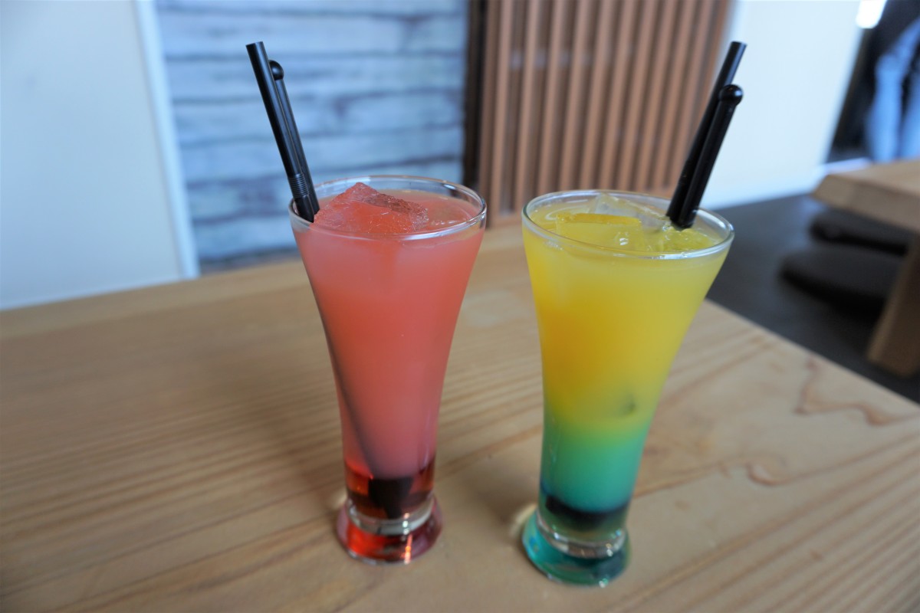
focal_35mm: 24
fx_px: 613
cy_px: 306
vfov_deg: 53.1
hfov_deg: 73.7
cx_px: 460
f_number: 4
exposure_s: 1/60
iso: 200
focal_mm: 16
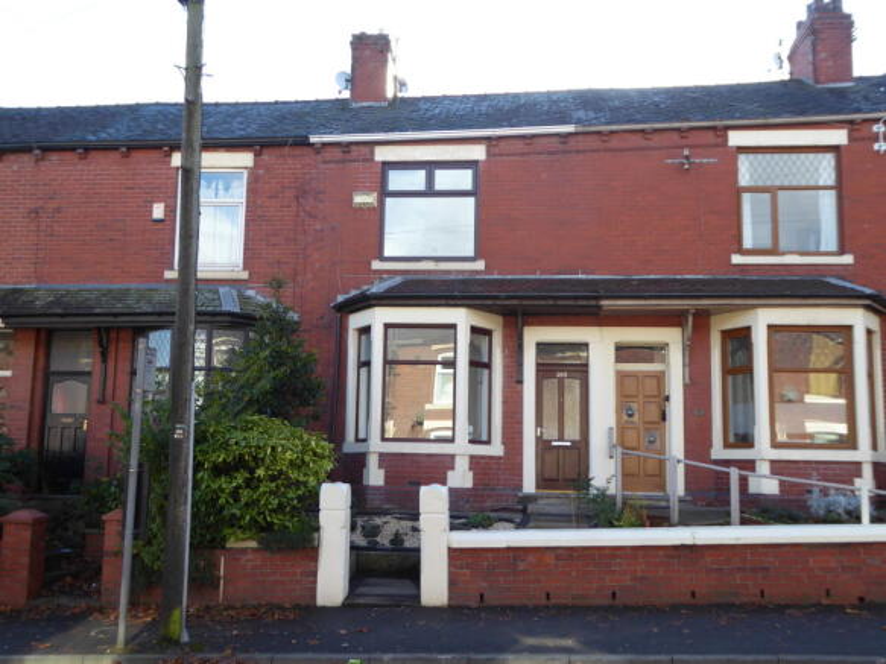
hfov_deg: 52.6
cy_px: 332
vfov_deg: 40.7
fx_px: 896
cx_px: 443
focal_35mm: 35
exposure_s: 1/125
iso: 80
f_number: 3.7
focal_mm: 6.3
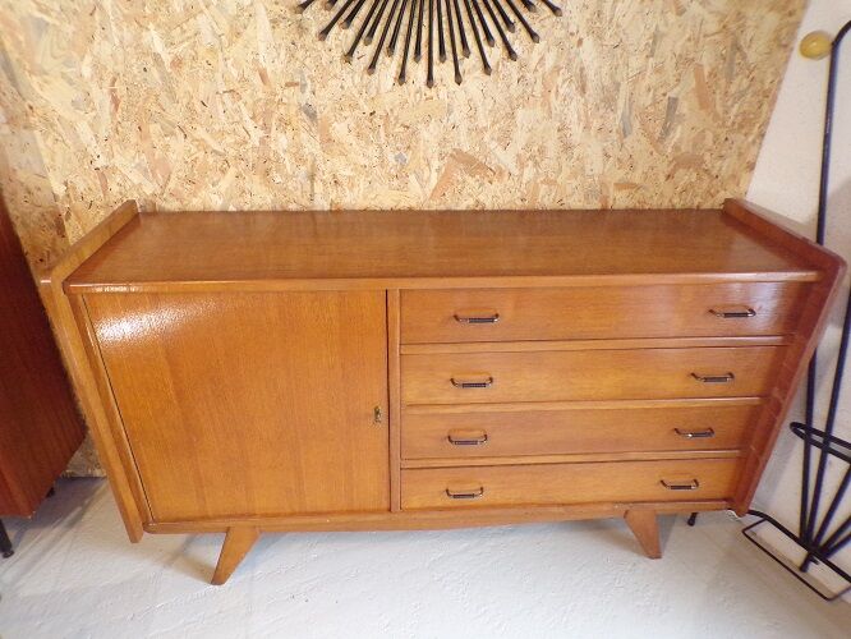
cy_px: 320
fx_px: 590
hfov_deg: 71.6
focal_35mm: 24
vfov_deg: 56.8
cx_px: 426
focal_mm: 4.3
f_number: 3
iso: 521
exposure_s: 1/17
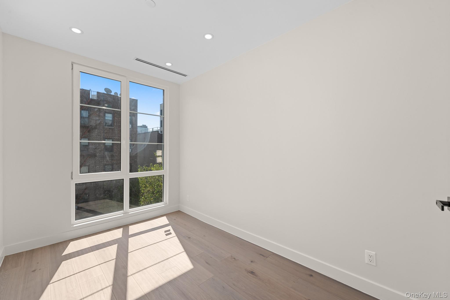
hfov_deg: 104.3
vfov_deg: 81.2
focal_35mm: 14
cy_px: 150
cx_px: 225
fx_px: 175
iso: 200
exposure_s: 1/20
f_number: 10
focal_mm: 14
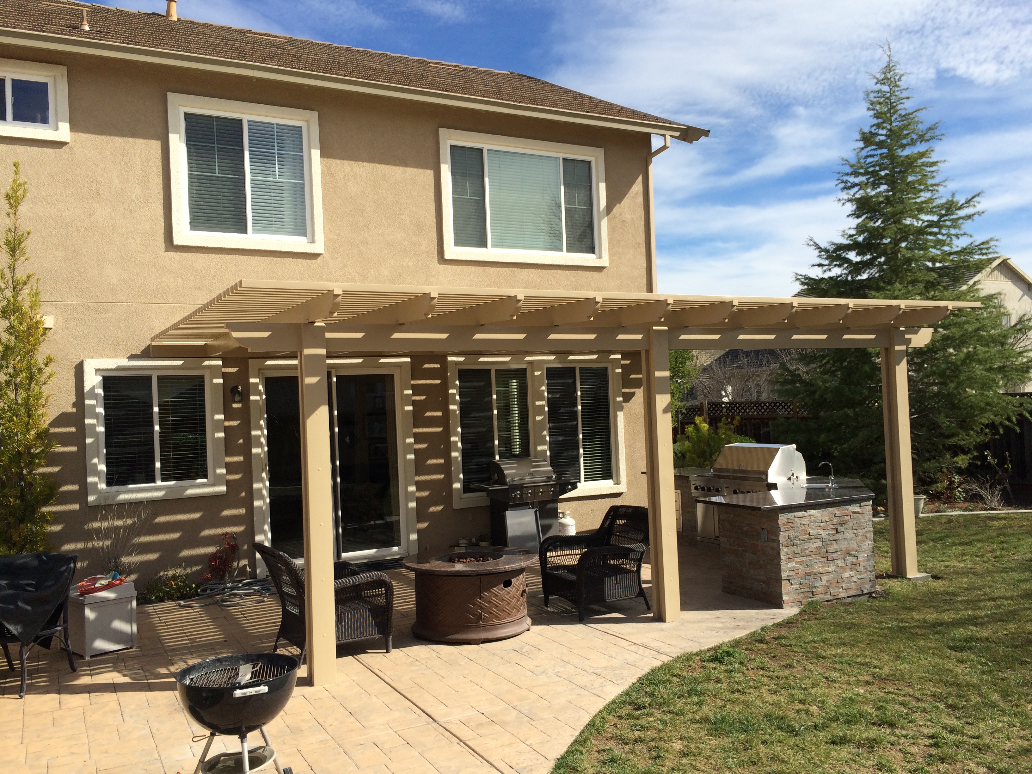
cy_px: 387
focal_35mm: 29
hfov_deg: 61.7
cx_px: 516
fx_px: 865
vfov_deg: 48.2
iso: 32
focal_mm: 4.15
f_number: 2.2
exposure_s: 1/2415
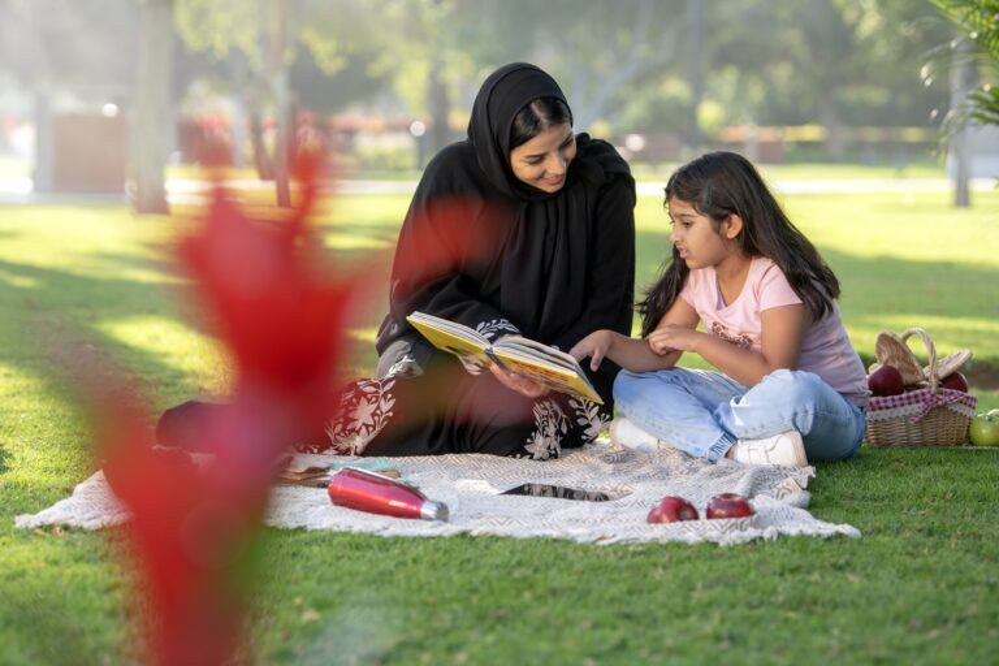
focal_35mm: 116
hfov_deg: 17.6
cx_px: 500
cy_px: 333
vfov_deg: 11.8
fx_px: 3219
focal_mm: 116
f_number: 4
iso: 400
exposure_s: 1/500
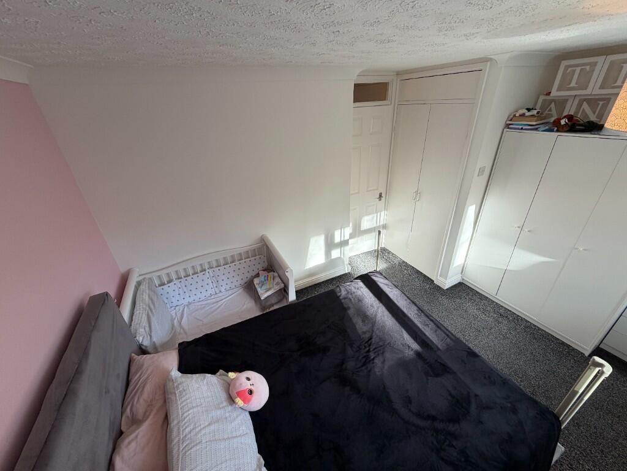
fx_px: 254
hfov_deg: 102.1
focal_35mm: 14
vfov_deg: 85.7
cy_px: 236
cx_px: 314
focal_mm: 2.22
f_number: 2.2
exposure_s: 1/121
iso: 100
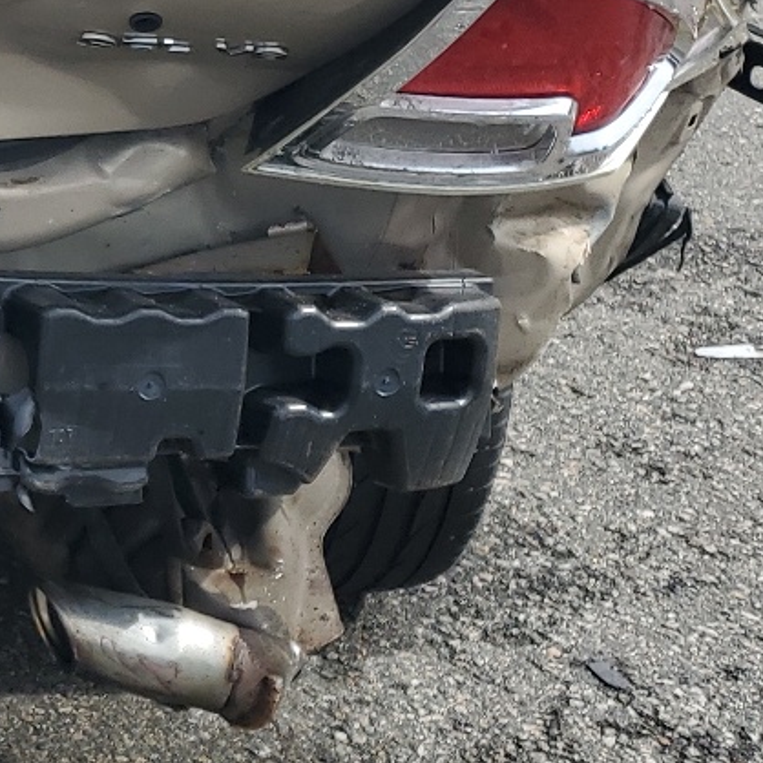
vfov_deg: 19.2
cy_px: 0
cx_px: -562
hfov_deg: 16.8
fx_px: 2194
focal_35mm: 88
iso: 50
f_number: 1.5
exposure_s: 1/2000
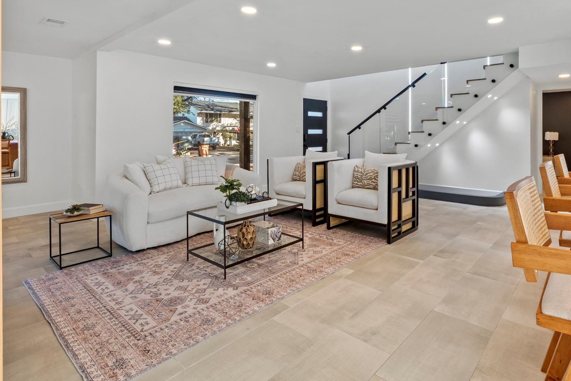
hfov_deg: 83.7
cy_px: 142
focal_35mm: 20
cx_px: 317
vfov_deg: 61.1
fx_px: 317
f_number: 11
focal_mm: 10
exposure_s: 1/1.67
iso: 250
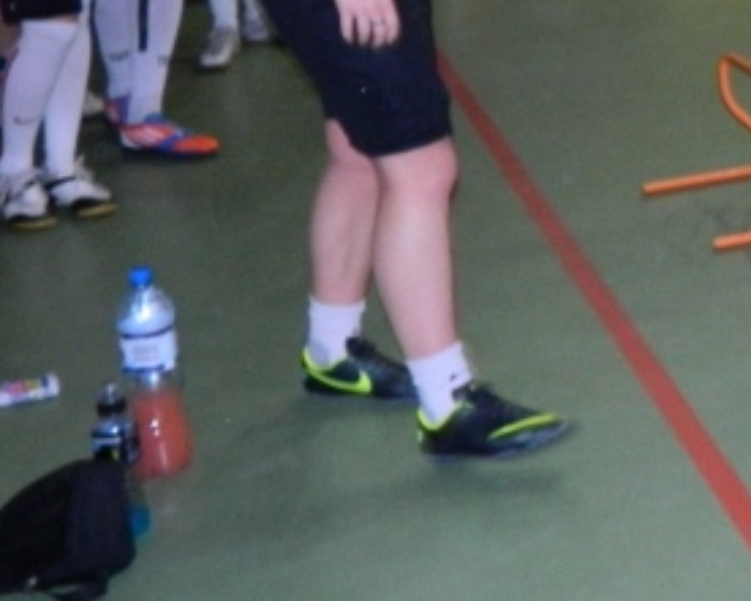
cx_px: 1007
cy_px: -147
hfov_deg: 18.0
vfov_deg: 15.0
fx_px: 2201
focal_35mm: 99
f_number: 3.3
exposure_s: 1/40
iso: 400
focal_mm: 6.2
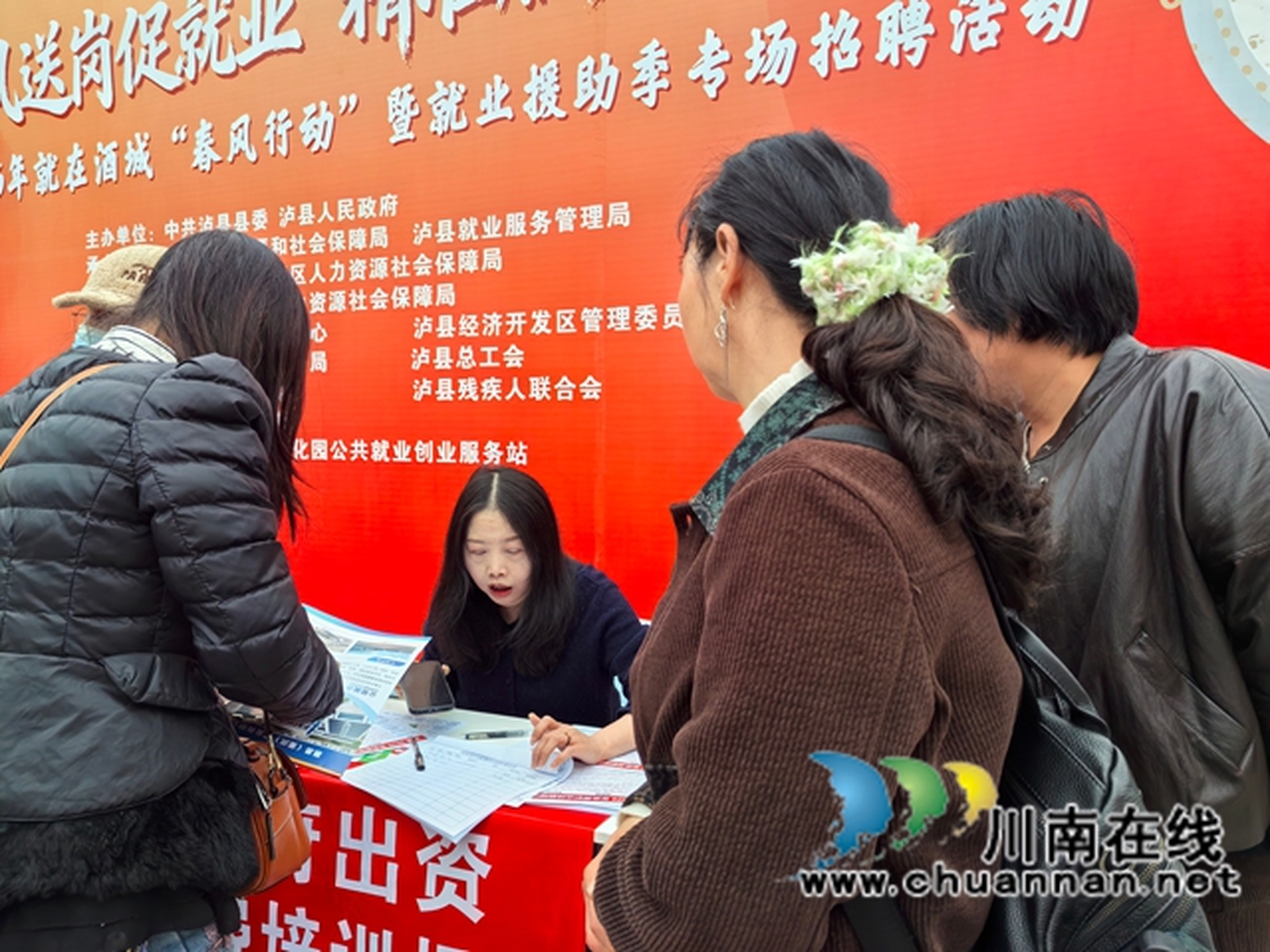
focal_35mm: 27
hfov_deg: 65.3
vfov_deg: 51.4
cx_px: 635
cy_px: 476
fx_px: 991
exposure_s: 1/793
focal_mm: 5.52
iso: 50
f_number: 1.9
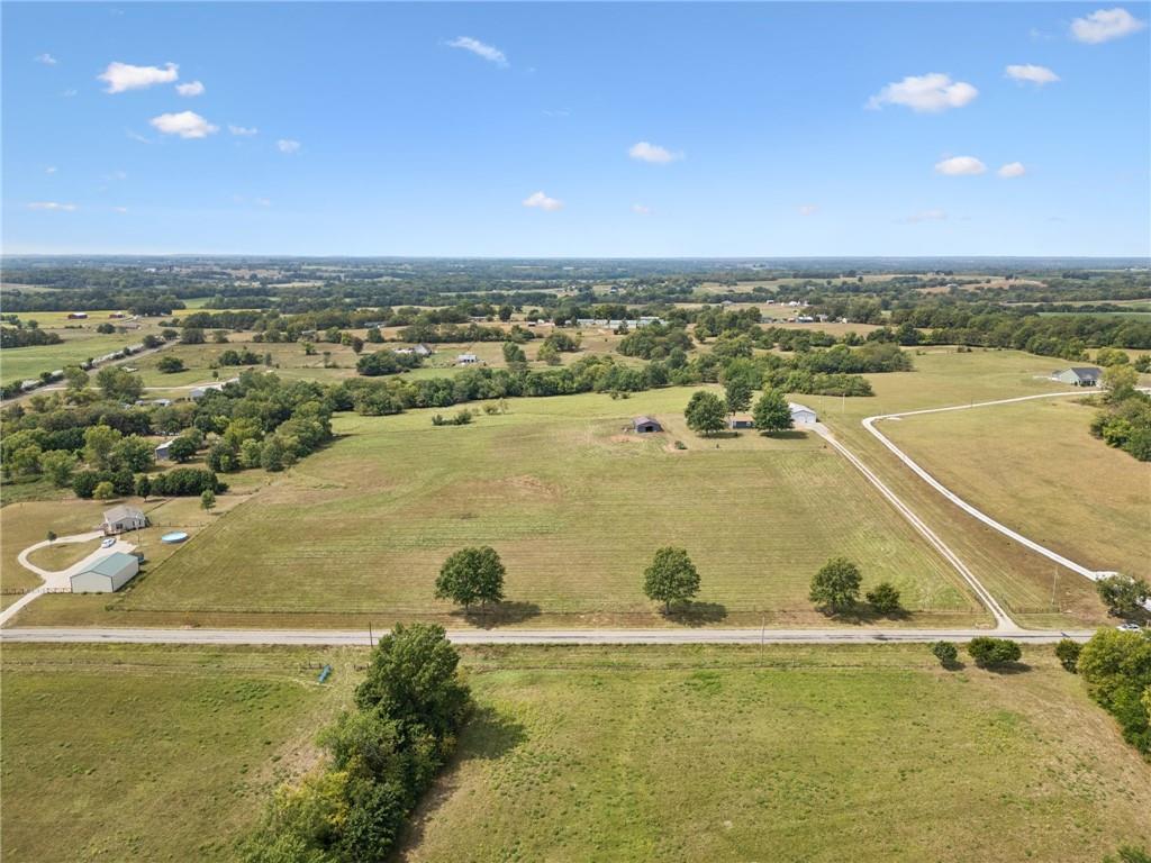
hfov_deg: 71.6
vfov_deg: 56.8
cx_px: 576
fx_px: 798
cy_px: 432
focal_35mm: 24
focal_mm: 6.72
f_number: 1.7
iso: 120
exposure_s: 1/4000
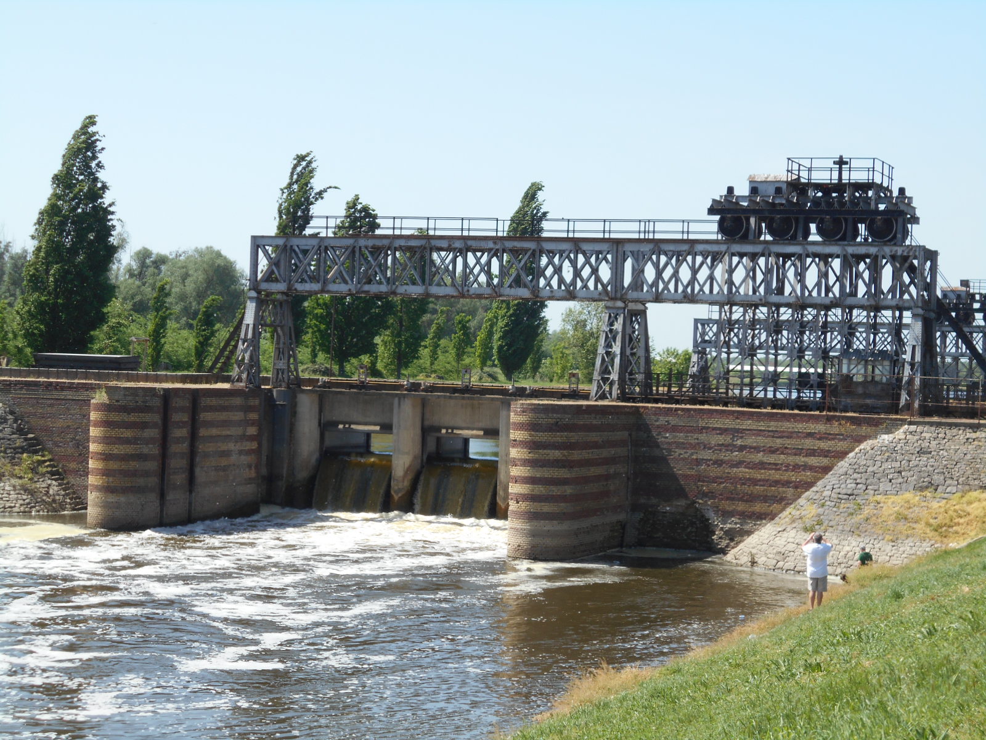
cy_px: 370
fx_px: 2165
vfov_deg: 19.4
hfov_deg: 25.7
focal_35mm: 76
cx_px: 493
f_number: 5.8
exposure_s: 1/320
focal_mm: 13.5
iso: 80
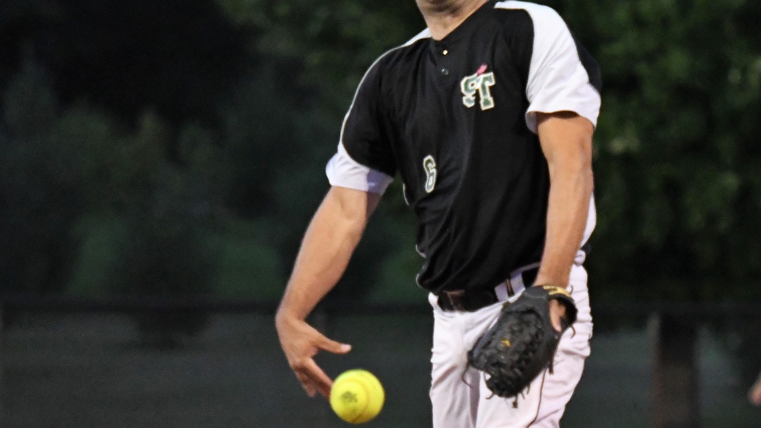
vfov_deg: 5.0
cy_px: 163
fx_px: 4894
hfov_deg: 8.9
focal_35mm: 243
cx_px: 414
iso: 5000
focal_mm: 135
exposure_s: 1/1000
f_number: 2.8
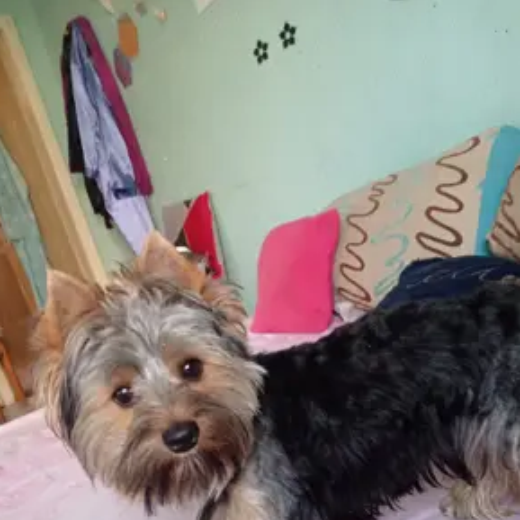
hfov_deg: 49.7
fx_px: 561
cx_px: 252
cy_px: 358
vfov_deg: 48.7
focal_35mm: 33
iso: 1173
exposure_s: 1/30
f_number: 1.9
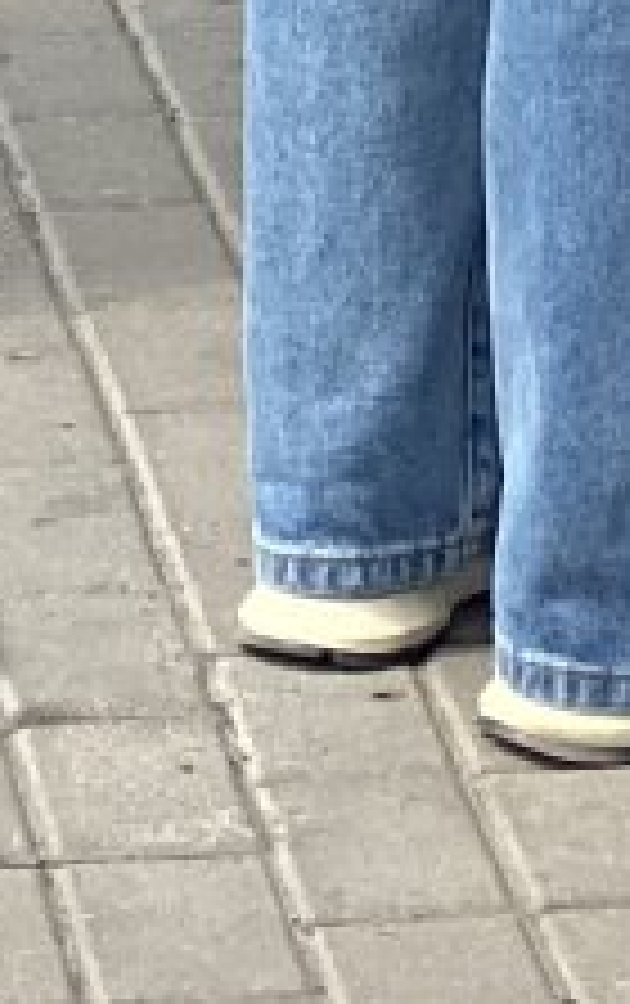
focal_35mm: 395
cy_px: -1643
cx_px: 616
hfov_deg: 3.3
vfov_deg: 5.1
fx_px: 10816
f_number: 2
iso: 20
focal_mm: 6
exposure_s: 1/1065
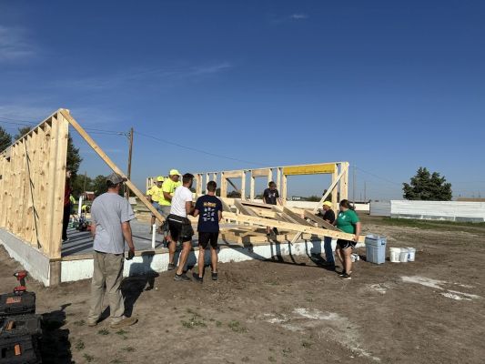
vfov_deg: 56.8
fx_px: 336
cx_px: 242
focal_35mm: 24
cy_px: 182
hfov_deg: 71.6
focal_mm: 6.86
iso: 80
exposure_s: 1/9709
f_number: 1.78
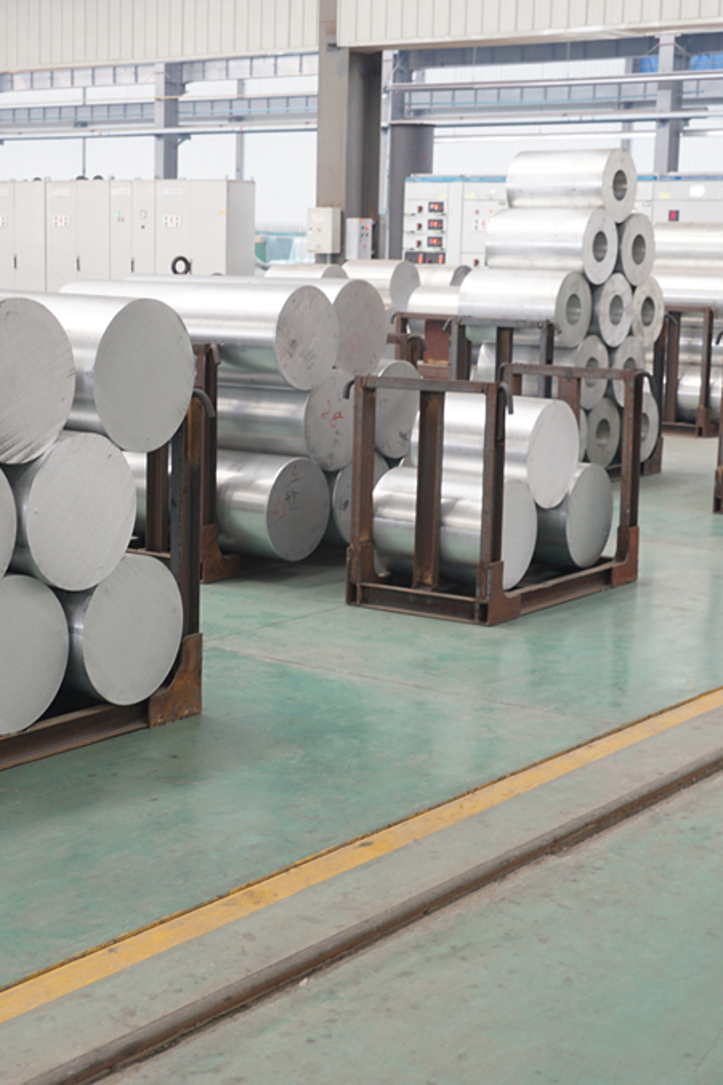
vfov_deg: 33.9
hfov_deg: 22.9
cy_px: 540
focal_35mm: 59
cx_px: 250
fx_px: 1778
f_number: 4
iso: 200
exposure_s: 1/10
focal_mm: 26
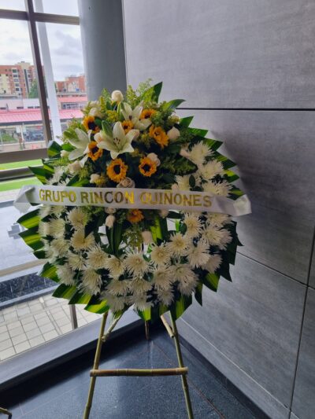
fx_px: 315
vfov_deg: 67.3
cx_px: 158
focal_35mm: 26
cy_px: 210
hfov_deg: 53.1
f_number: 1.8
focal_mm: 5.4
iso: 50
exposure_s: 1/122
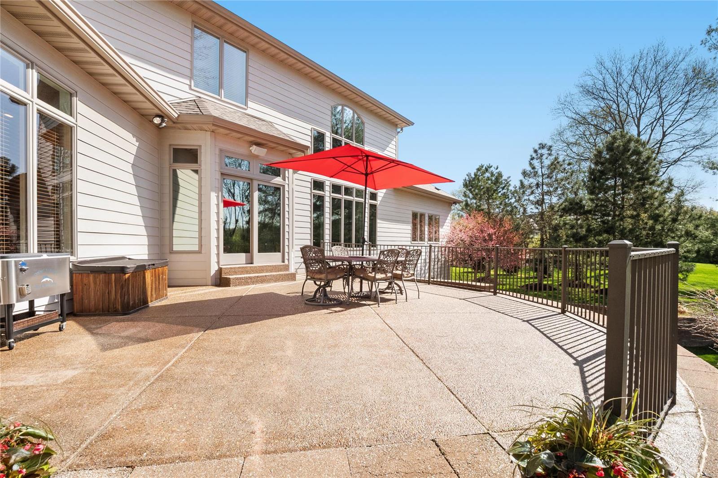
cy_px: 239
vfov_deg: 73.7
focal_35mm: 16
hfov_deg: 96.7
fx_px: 319
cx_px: 359
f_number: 8
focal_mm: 8
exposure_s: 1/400
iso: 400
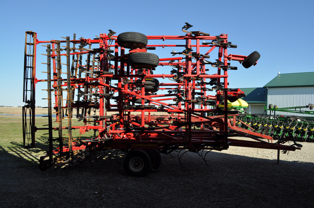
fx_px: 235
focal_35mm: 27
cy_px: 104
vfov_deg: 47.8
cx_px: 157
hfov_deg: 67.4
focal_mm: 18
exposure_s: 1/320
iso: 200
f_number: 9
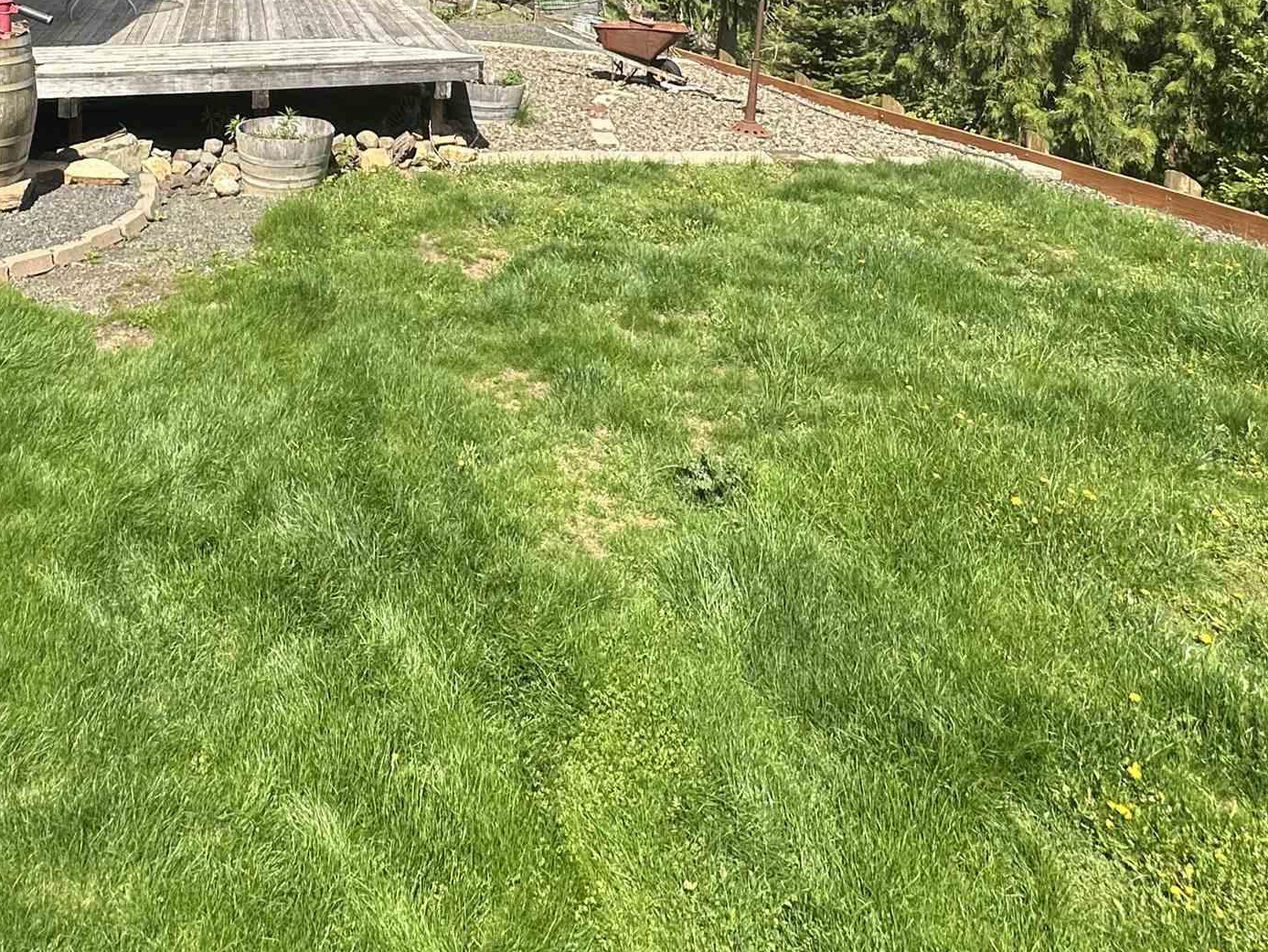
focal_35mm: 31
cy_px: -85
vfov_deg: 38.1
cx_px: 448
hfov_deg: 57.4
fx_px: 1136
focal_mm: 2.22
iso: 50
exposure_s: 1/1335
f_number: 2.2
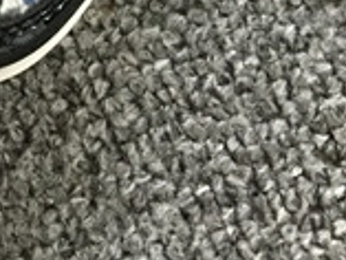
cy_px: -217
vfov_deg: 10.7
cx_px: -350
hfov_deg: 13.2
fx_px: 1290
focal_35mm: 129
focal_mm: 4.15
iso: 125
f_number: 2.2
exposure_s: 1/17
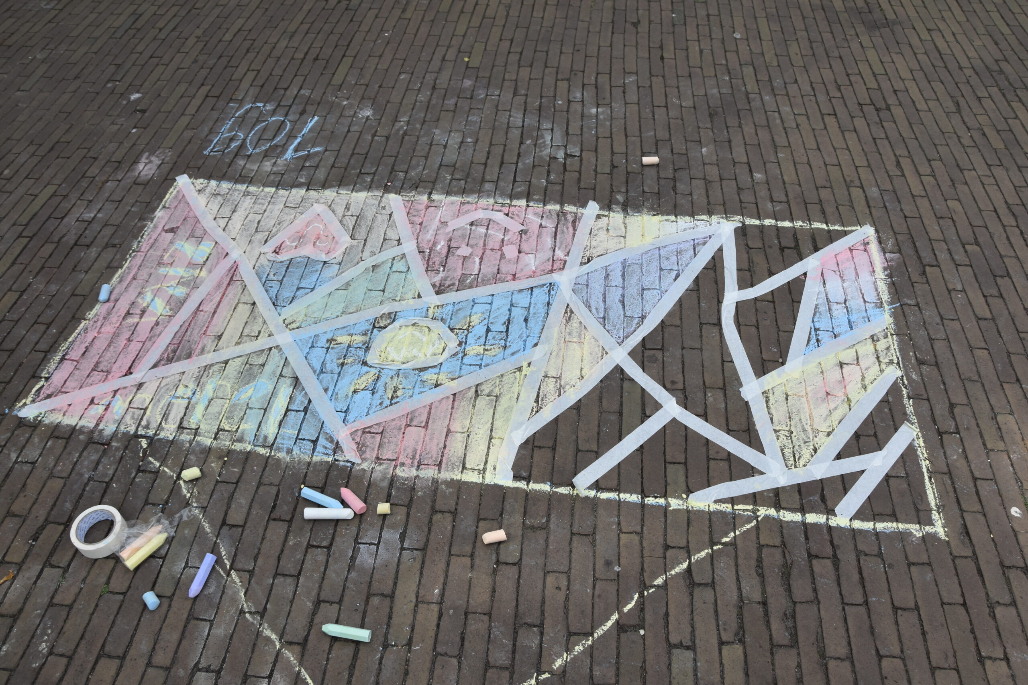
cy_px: 342
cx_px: 514
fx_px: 771
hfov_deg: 67.4
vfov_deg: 47.9
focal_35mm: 27
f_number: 9
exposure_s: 1/320
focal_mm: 18
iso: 200
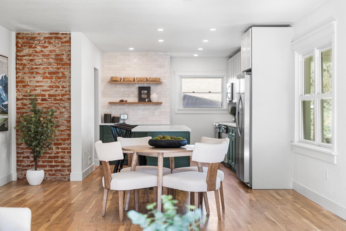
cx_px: 165
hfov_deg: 37.5
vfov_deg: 25.5
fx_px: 509
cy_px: 116
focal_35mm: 53
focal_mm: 50
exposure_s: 1/60
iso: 100
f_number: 1.8
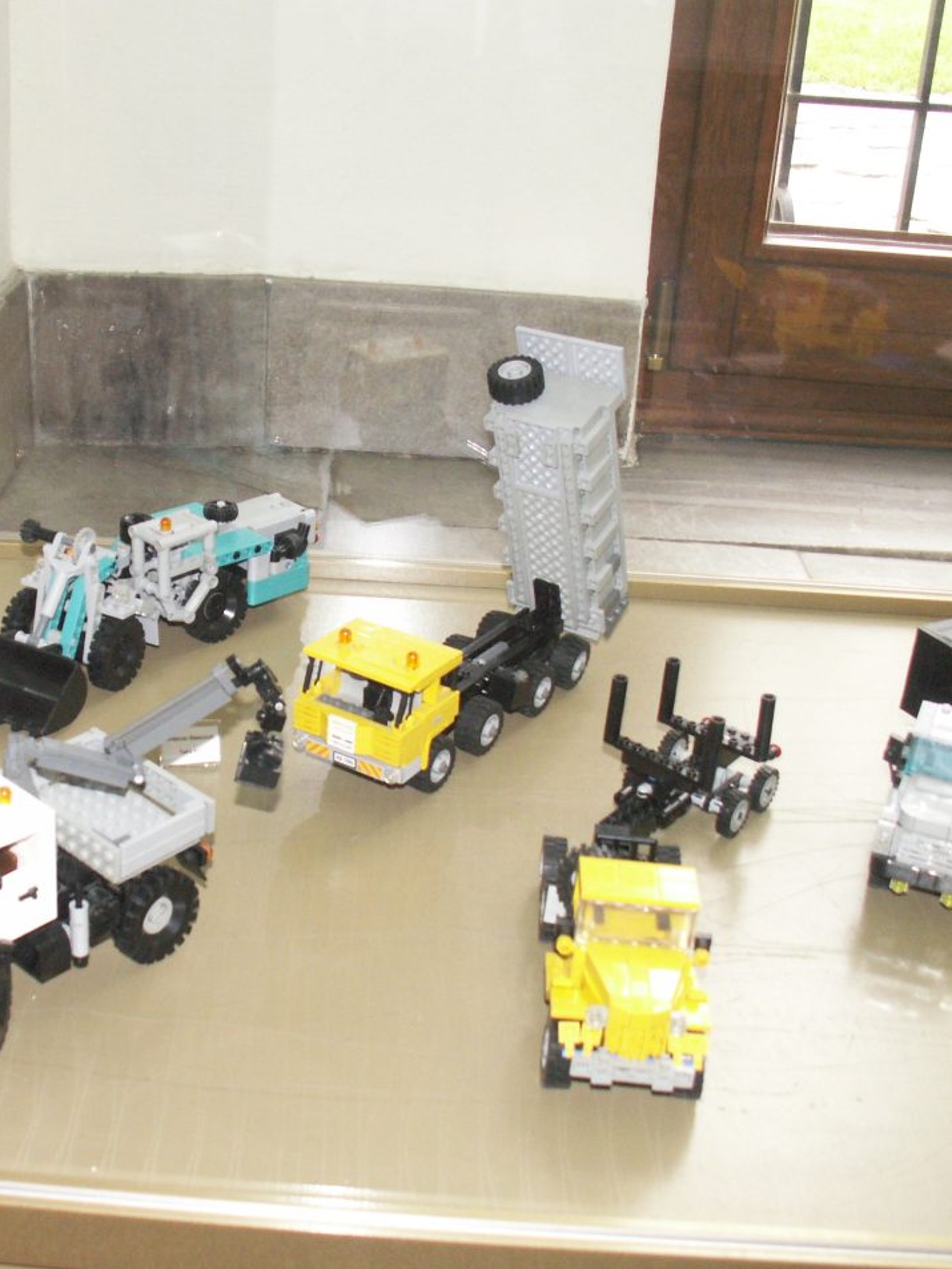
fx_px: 1723
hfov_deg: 30.5
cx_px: 260
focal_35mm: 47
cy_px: 636
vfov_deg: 40.4
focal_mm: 5.86
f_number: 2.8
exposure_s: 1/60
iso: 160
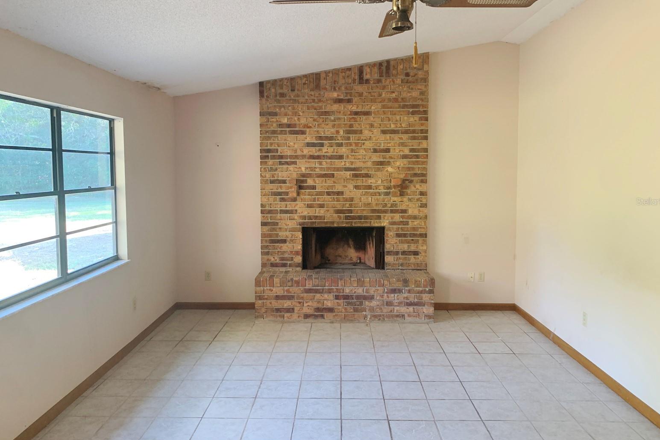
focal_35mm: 28
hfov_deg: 65.5
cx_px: 335
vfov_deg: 46.4
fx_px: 513
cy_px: 201
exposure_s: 1/60
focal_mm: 4.25
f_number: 1.8
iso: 125
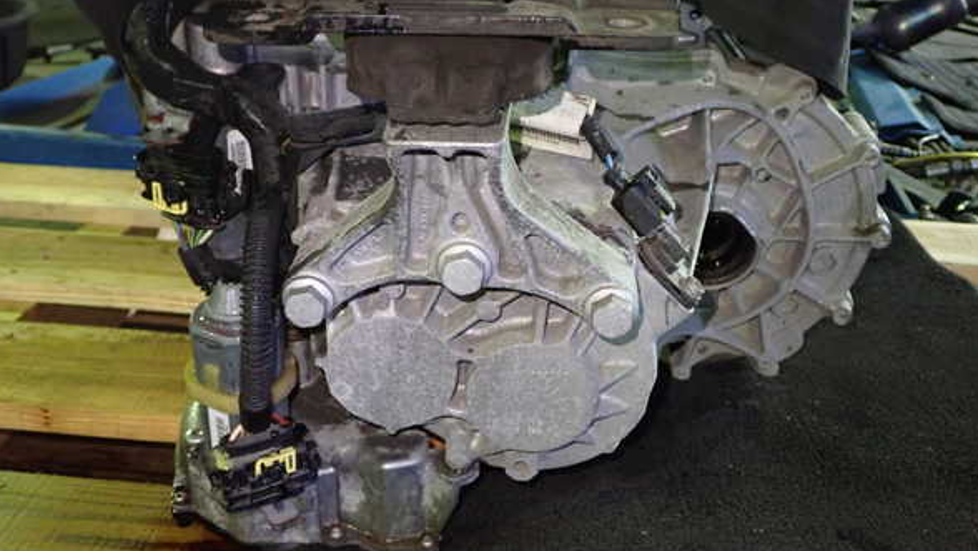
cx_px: 486
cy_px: 265
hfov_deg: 50.5
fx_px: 1037
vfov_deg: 29.7
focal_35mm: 40
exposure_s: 1/20
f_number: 2.5
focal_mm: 6.37
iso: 800
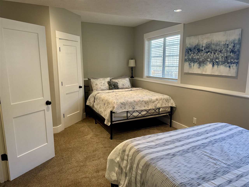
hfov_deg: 71.6
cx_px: 124
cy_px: 94
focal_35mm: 24
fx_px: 173
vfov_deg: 56.8
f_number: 1.78
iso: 125
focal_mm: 6.76
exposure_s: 1/120
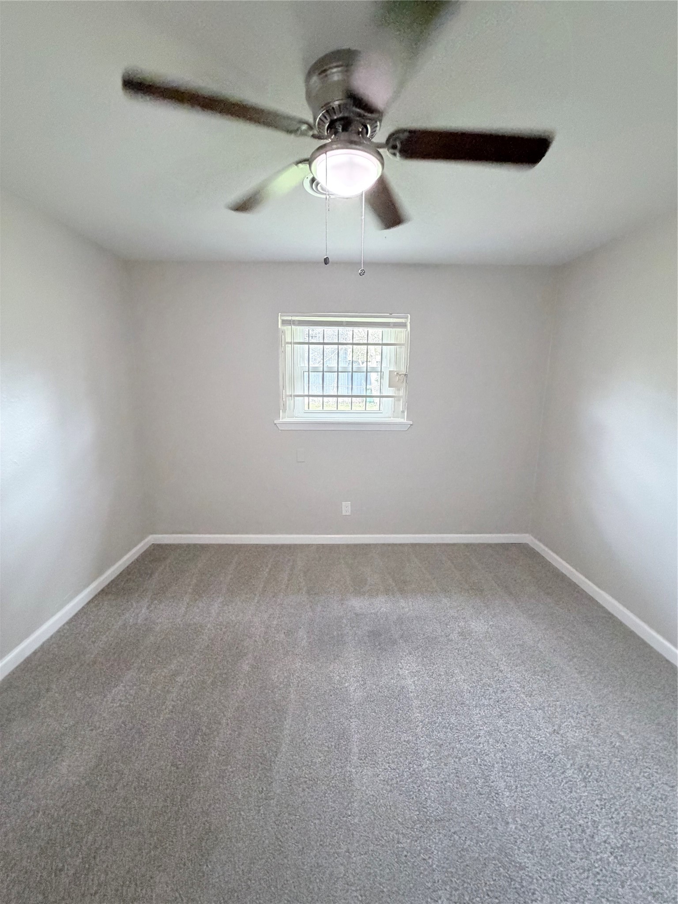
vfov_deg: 102.1
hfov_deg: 85.7
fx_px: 366
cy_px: 452
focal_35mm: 14
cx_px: 339
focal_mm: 2.22
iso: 500
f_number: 2.2
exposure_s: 1/60
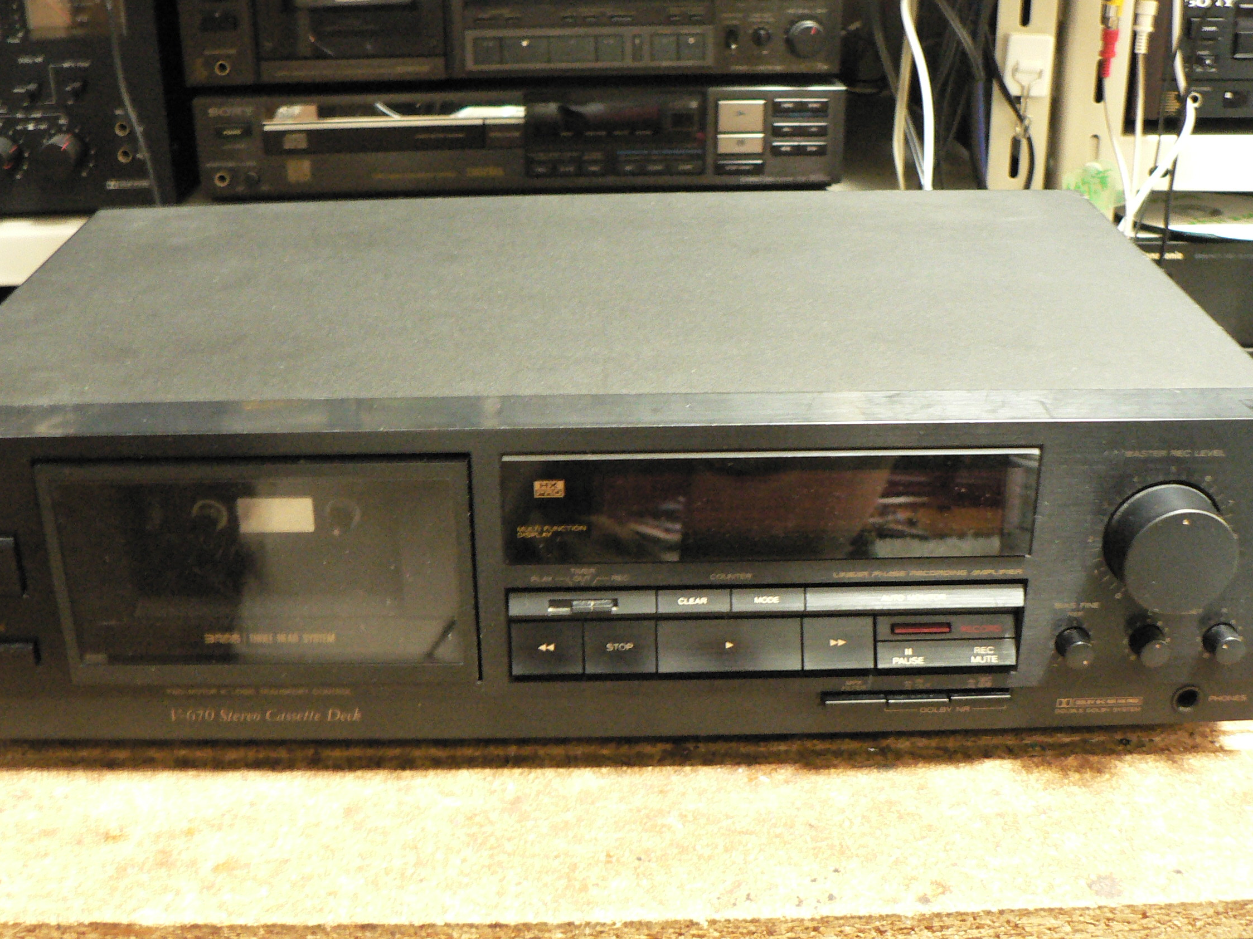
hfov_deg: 45.8
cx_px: 620
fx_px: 1484
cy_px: 486
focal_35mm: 41
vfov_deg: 35.1
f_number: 2.8
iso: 400
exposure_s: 1/4
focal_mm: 6
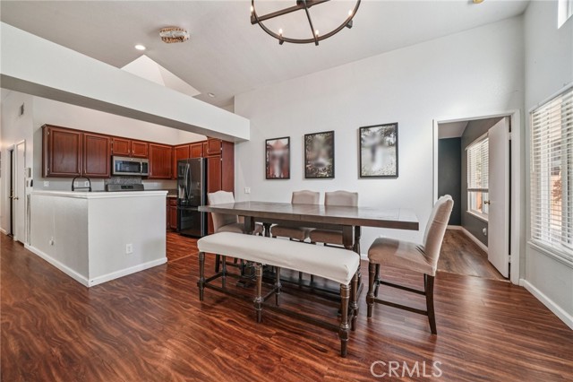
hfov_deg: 108.4
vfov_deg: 85.4
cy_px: 191
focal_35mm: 13
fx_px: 207
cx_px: 286
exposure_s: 1/15
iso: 400
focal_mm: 13
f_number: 8
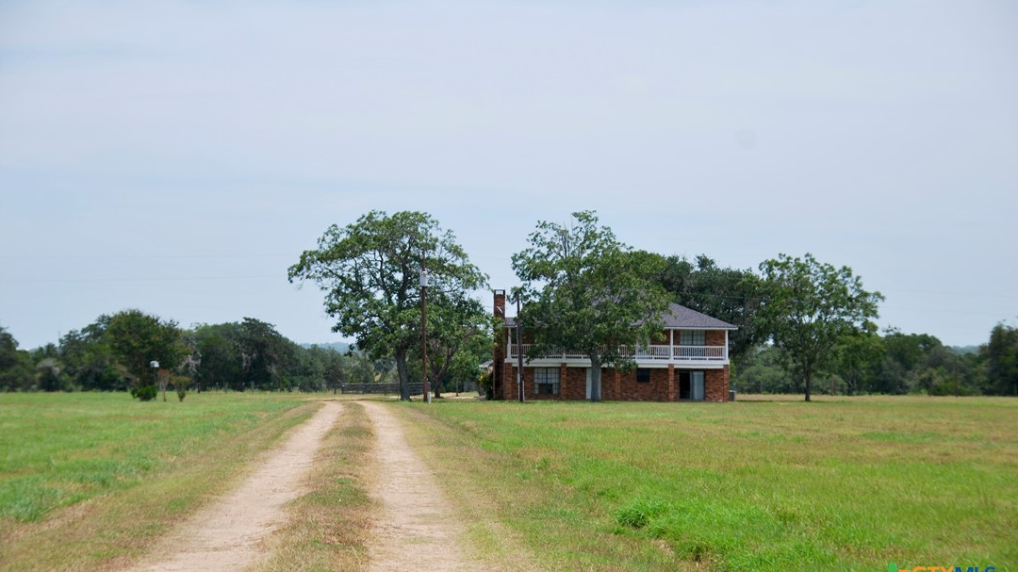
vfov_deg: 11.8
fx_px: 2767
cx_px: 509
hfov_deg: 20.8
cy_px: 269
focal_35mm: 103
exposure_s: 1/500
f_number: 5.6
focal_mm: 65
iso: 100
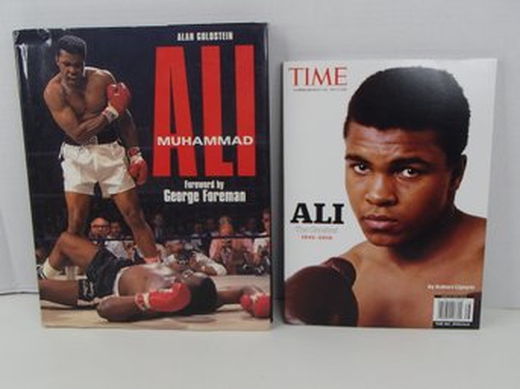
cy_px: 194
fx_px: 556
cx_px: 260
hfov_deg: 50.2
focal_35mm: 37
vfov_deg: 38.6
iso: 200
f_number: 4.7
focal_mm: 6.64
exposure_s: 1/160
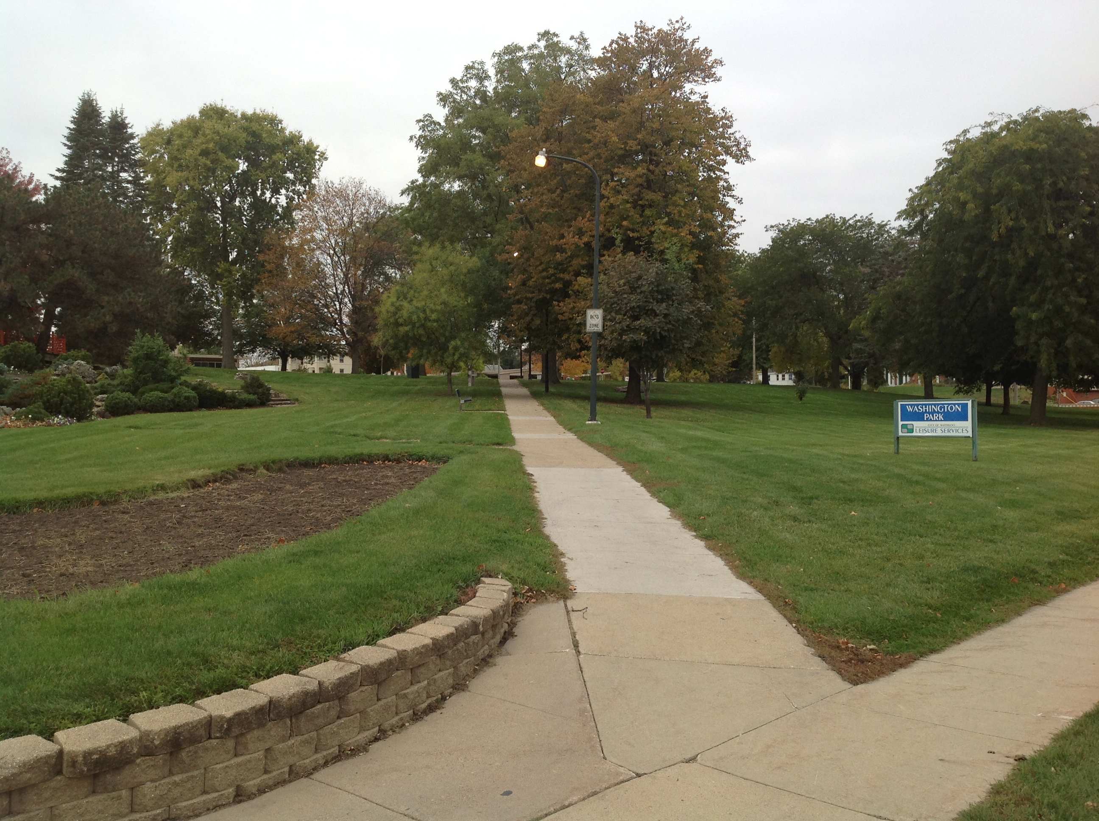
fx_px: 1110
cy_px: 410
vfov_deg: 40.6
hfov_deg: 52.7
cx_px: 550
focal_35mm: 35
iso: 50
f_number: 2.4
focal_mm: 4.28
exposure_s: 1/296
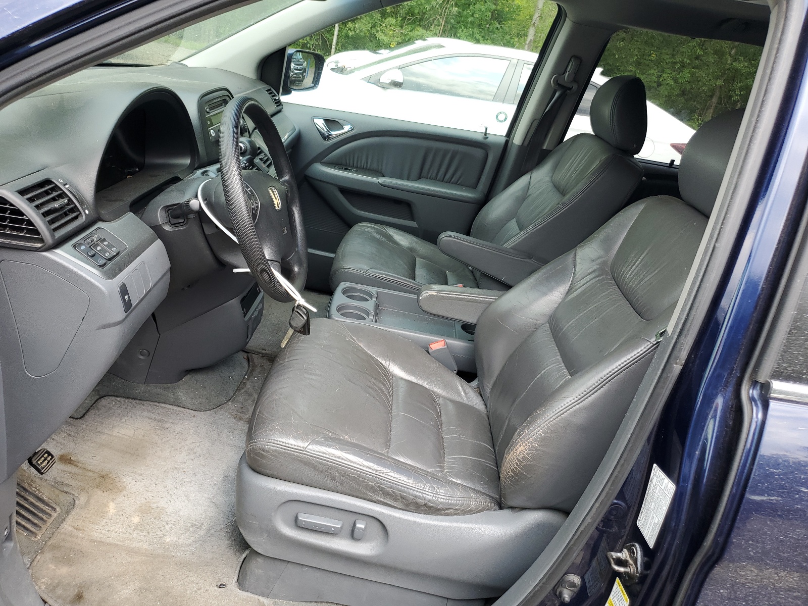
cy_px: 303
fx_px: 607
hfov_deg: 67.3
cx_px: 404
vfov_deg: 53.1
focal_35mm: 26
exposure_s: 1/345
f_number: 1.5
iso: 50
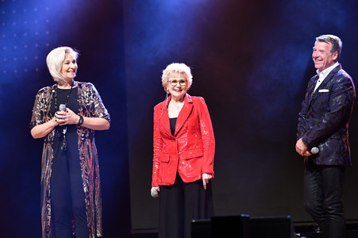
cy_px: 119
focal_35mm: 170
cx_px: 179
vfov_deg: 8.1
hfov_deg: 12.1
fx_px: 1689
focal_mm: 170
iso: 2000
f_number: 2.8
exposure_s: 1/250
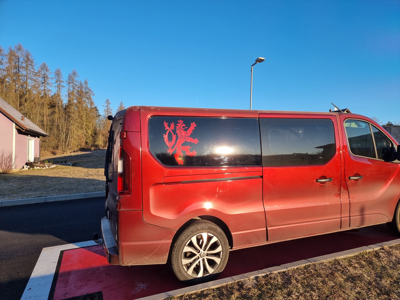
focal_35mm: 24
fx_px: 277
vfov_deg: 56.8
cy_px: 150
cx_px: 200
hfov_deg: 71.6
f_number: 1.8
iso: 50
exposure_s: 1/404
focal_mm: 6.7
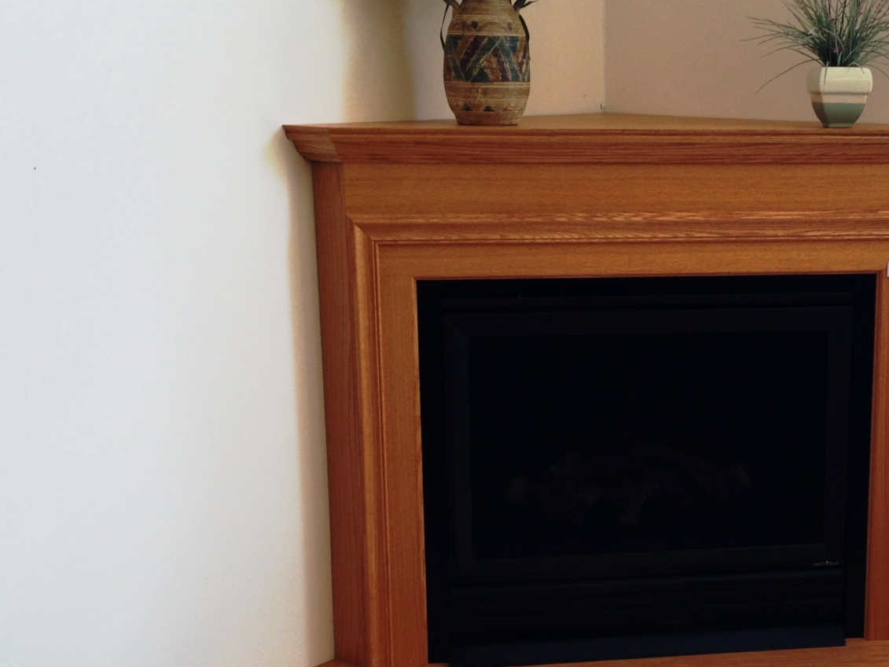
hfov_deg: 31.5
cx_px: 689
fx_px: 1541
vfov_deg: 24.4
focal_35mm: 60
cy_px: 389
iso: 50
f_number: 2.4
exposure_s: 1/30
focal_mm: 4.13
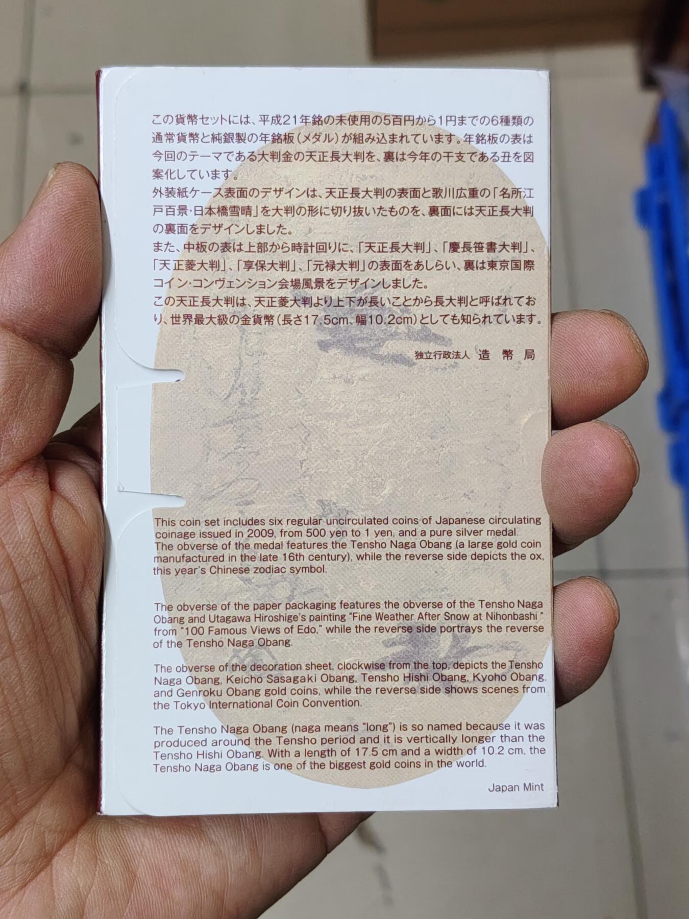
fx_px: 1353
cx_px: 344
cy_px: 460
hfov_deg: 28.6
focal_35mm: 51
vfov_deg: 37.5
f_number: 1.88
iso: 638
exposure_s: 1/100
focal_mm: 4.84
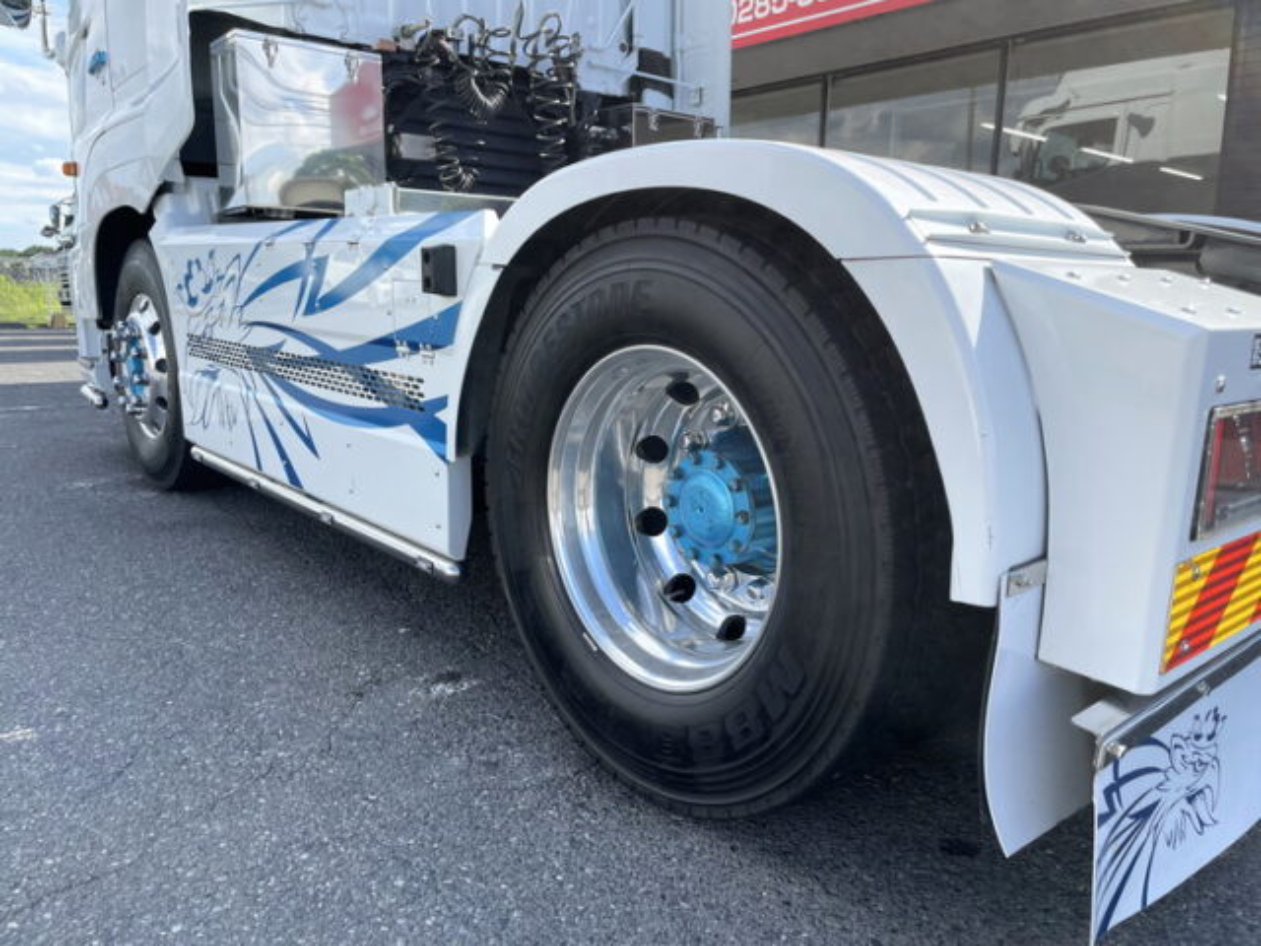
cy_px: 473
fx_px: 947
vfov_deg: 53.1
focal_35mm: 26
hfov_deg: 67.3
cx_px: 630
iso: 32
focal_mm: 4.2
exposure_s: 1/1473
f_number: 1.6
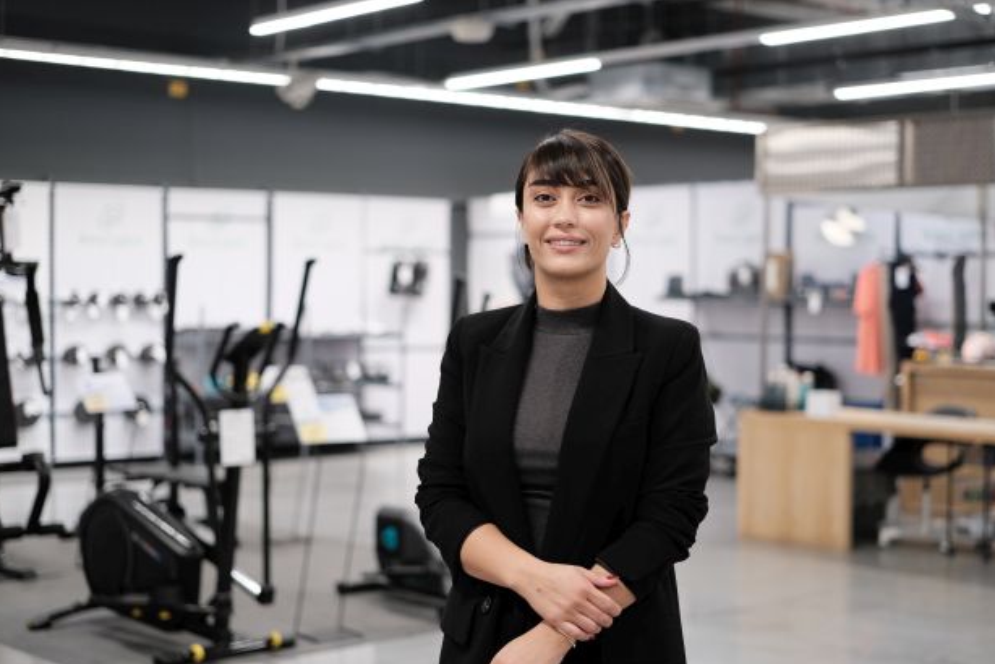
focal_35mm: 57
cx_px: 532
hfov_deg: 35.0
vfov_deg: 23.8
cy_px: 375
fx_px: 1576
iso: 400
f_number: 1.4
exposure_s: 1/320
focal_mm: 33
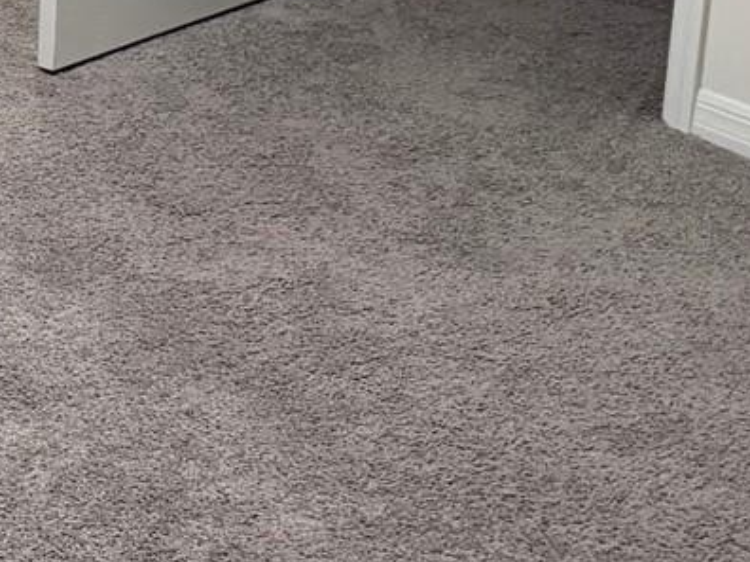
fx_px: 2102
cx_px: -316
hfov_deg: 18.3
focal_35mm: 97
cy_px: -312
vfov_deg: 14.1
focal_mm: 6.76
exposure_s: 1/60
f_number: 1.78
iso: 400
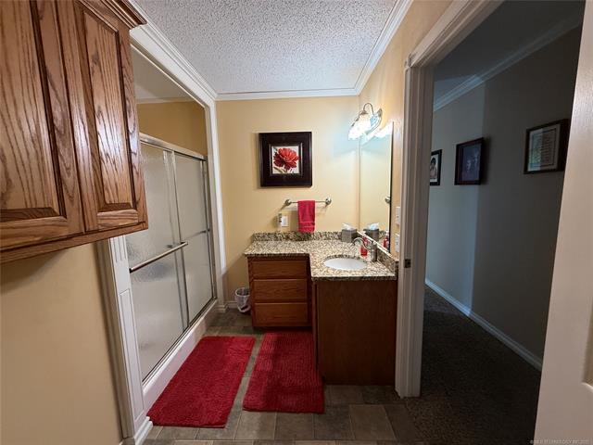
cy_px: 222
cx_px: 296
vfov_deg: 85.7
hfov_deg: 102.1
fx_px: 240
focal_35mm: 14
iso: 200
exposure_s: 1/60
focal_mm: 2.22
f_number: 2.2
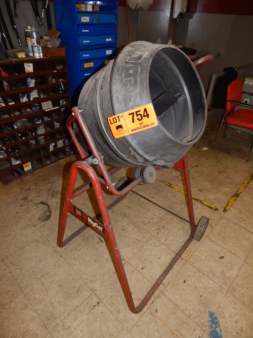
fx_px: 214
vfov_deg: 76.4
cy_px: 169
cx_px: 126
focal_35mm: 22
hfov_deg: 61.1
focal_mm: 4
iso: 200
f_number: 3
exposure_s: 1/30
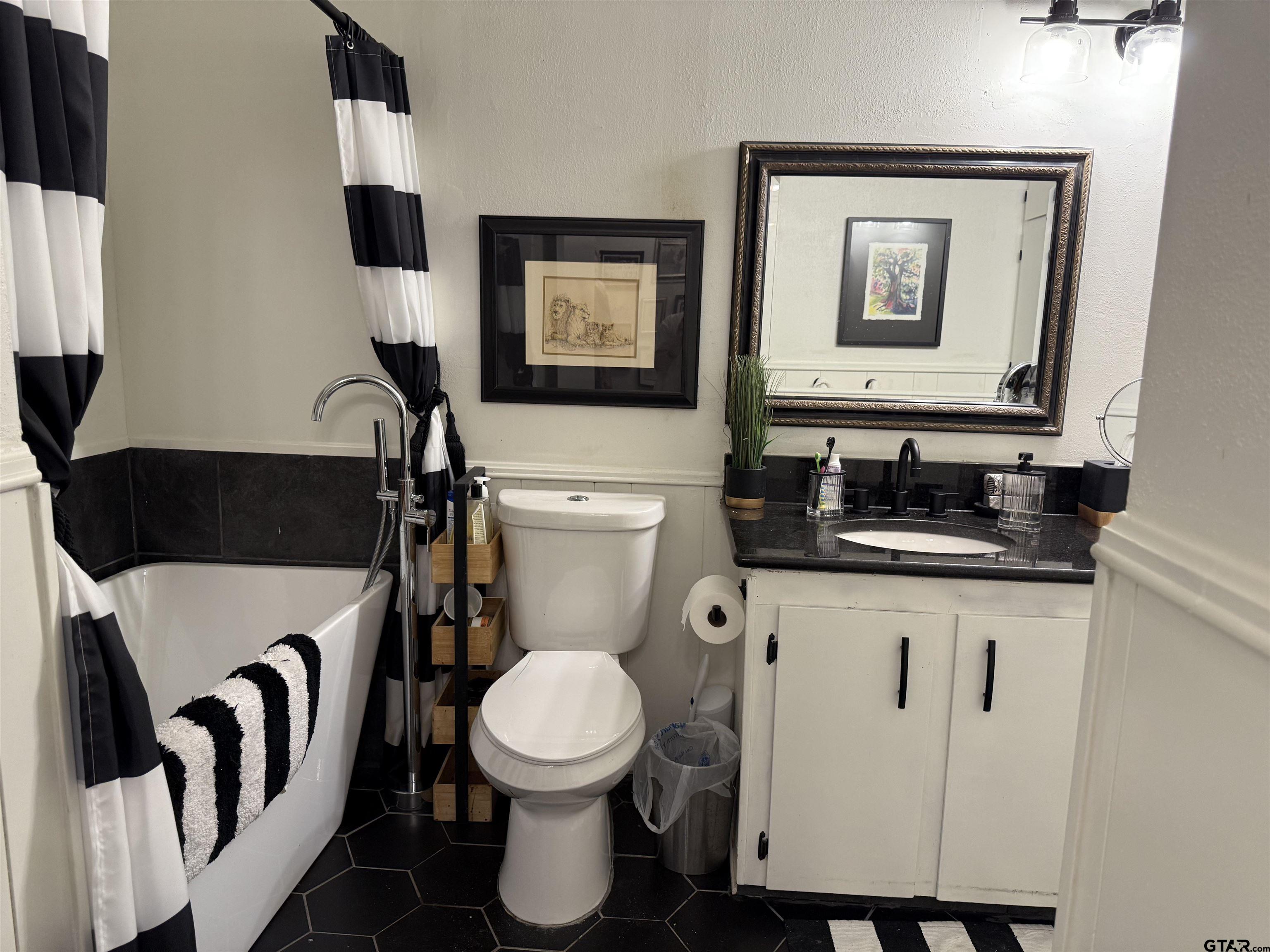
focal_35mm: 24
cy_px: 476
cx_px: 635
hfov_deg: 71.6
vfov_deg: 56.8
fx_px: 881
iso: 200
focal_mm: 6.76
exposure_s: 1/60
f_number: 1.78
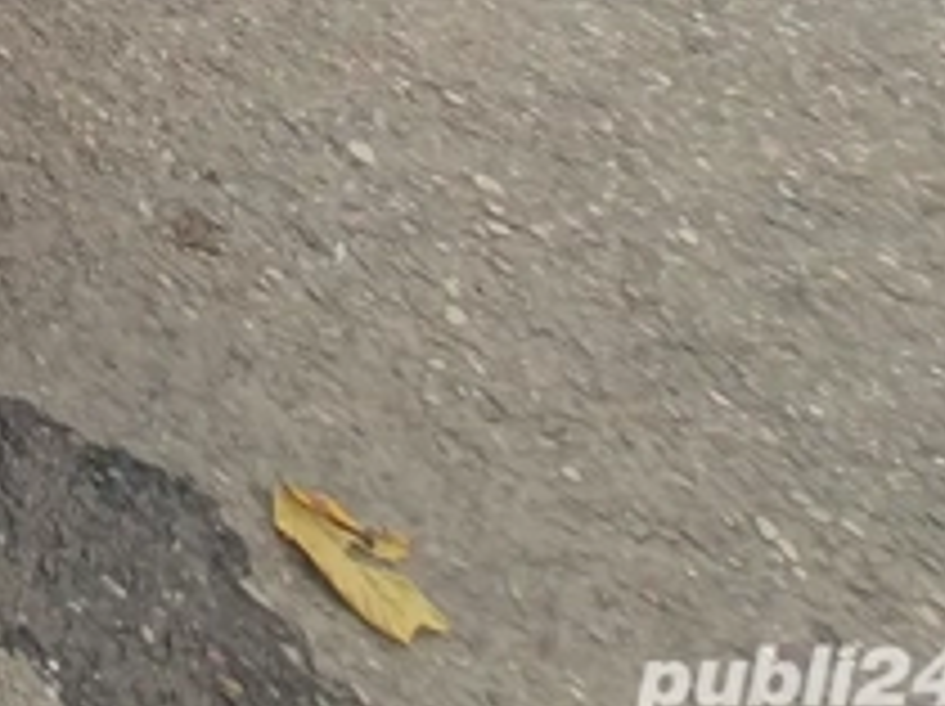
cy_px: -944
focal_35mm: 62
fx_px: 1691
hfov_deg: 16.9
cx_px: -1143
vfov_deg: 15.1
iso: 50
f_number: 2.2
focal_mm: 1.8
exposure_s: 1/182
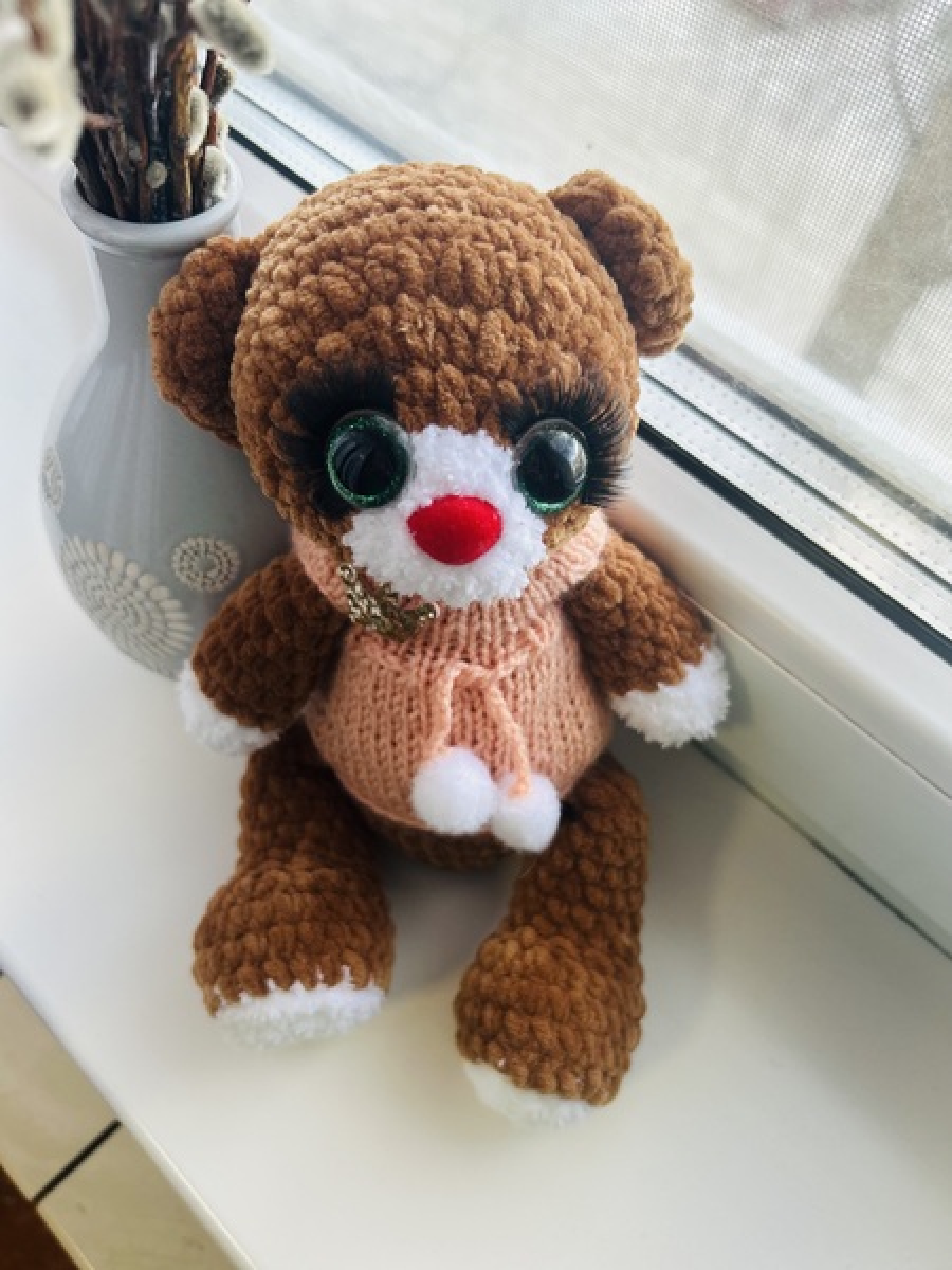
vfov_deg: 67.3
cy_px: 635
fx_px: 953
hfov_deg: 53.1
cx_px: 476
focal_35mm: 26
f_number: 1.5
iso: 50
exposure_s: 1/121
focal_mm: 5.7
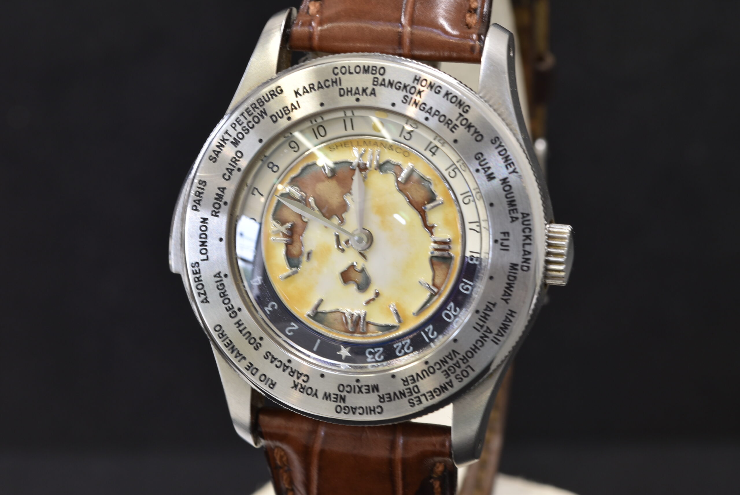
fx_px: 2777
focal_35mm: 135
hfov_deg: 15.2
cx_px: 370
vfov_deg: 10.2
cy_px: 248
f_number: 13
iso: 100
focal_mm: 90
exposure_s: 1/2.5
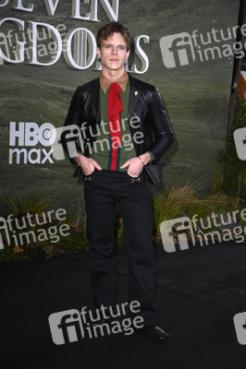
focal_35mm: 85
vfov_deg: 23.9
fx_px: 873
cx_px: 123
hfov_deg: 16.0
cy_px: 184
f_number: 5.6
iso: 250
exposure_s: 1/250
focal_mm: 85
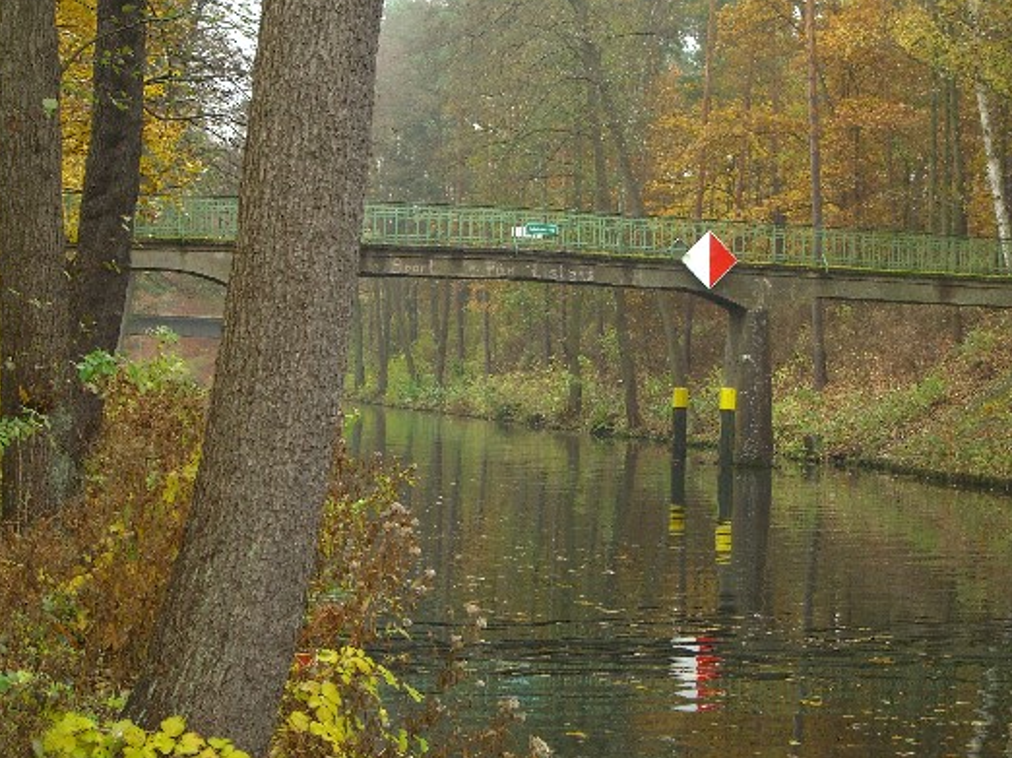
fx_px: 2221
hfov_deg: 25.7
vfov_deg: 19.4
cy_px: 363
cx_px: 557
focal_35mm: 76
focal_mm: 14.2
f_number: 4
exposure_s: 1/60
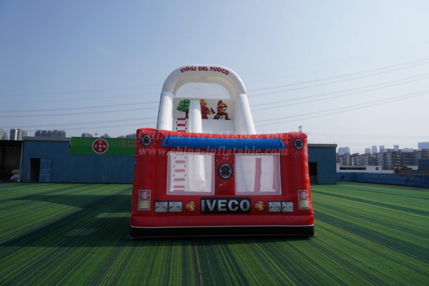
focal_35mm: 24
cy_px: 143
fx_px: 286
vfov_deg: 53.1
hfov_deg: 73.7
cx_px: 214
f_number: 8
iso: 100
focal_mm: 16
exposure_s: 1/400
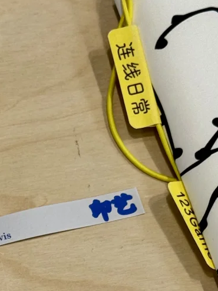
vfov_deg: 13.8
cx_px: 32
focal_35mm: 140
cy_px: 328
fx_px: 1177
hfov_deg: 10.5
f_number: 1.78
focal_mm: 6.76
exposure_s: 1/147
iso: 50
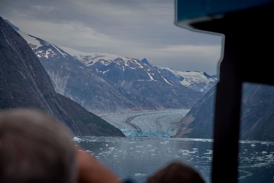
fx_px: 913
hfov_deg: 17.1
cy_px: 92
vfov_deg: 11.4
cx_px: 137
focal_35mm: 120
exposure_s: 1/250
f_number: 8
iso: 100
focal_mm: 120
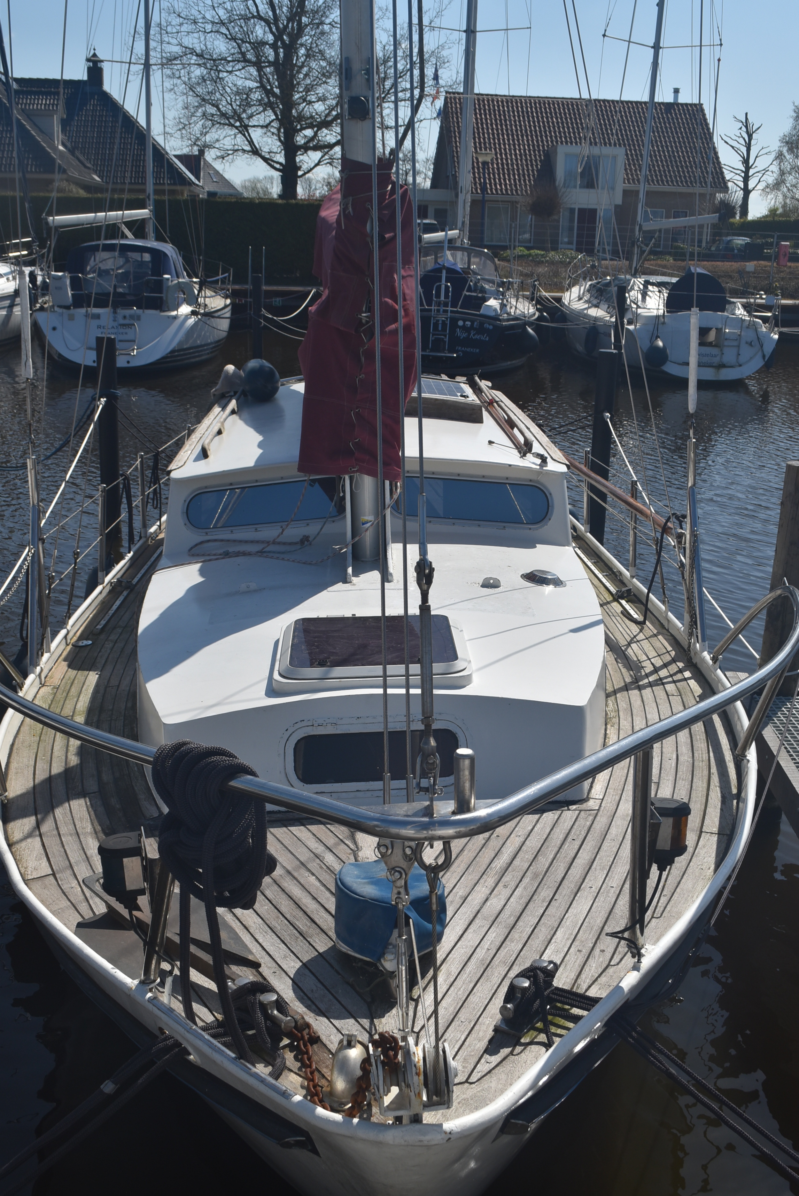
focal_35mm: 39
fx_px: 1296
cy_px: 598
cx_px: 400
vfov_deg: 49.5
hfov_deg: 34.3
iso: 200
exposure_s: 1/500
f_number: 11
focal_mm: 26
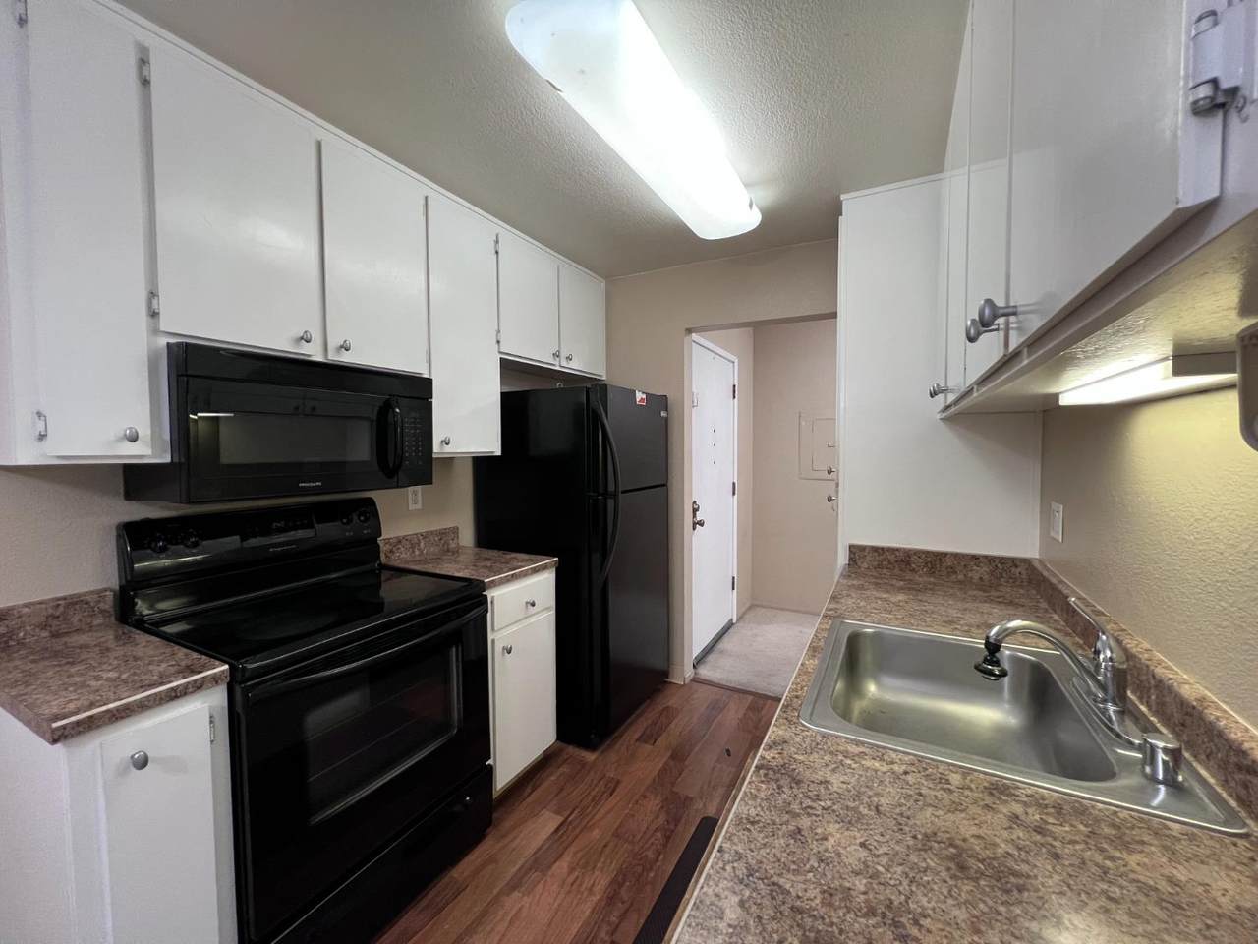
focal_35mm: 13
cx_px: 629
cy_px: 472
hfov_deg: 106.2
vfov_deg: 89.9
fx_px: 472
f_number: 1.8
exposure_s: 1/60
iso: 250
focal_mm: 1.57
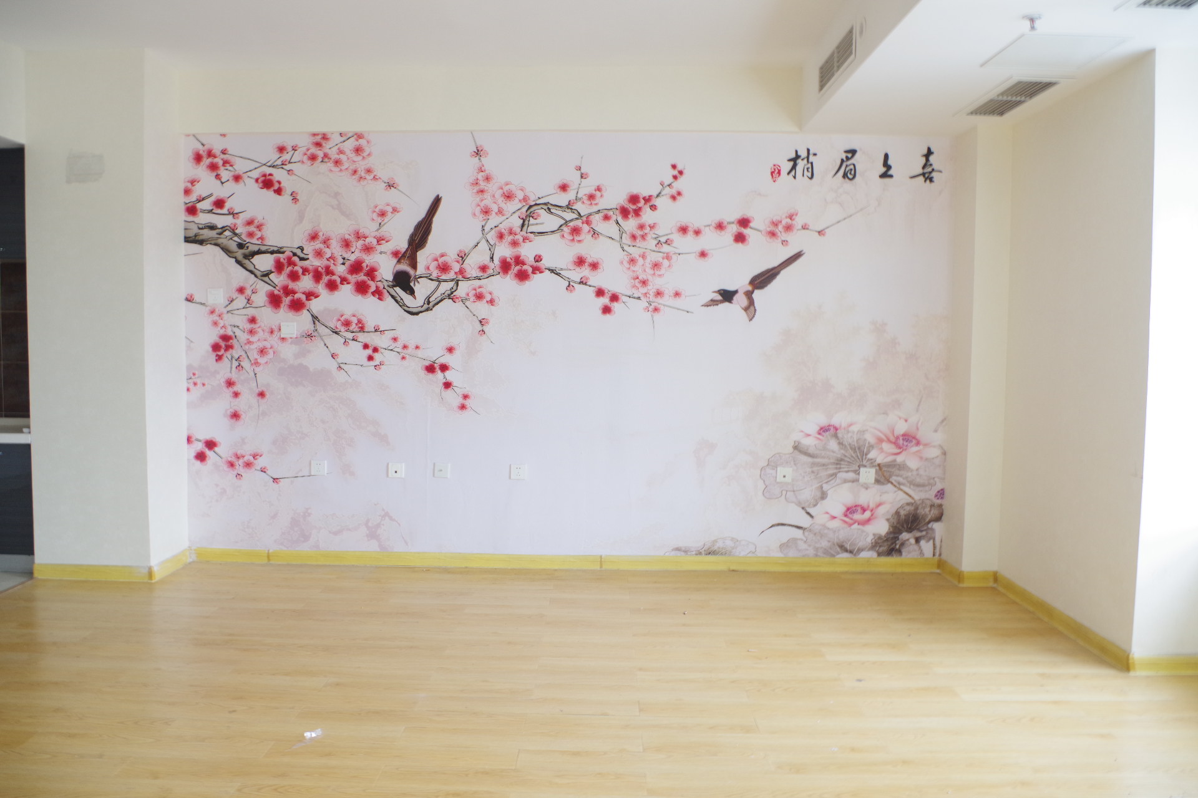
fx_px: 898
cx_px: 599
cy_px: 399
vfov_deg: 47.9
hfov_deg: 67.4
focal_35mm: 27
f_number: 7.1
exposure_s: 1/10
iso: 800
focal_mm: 18
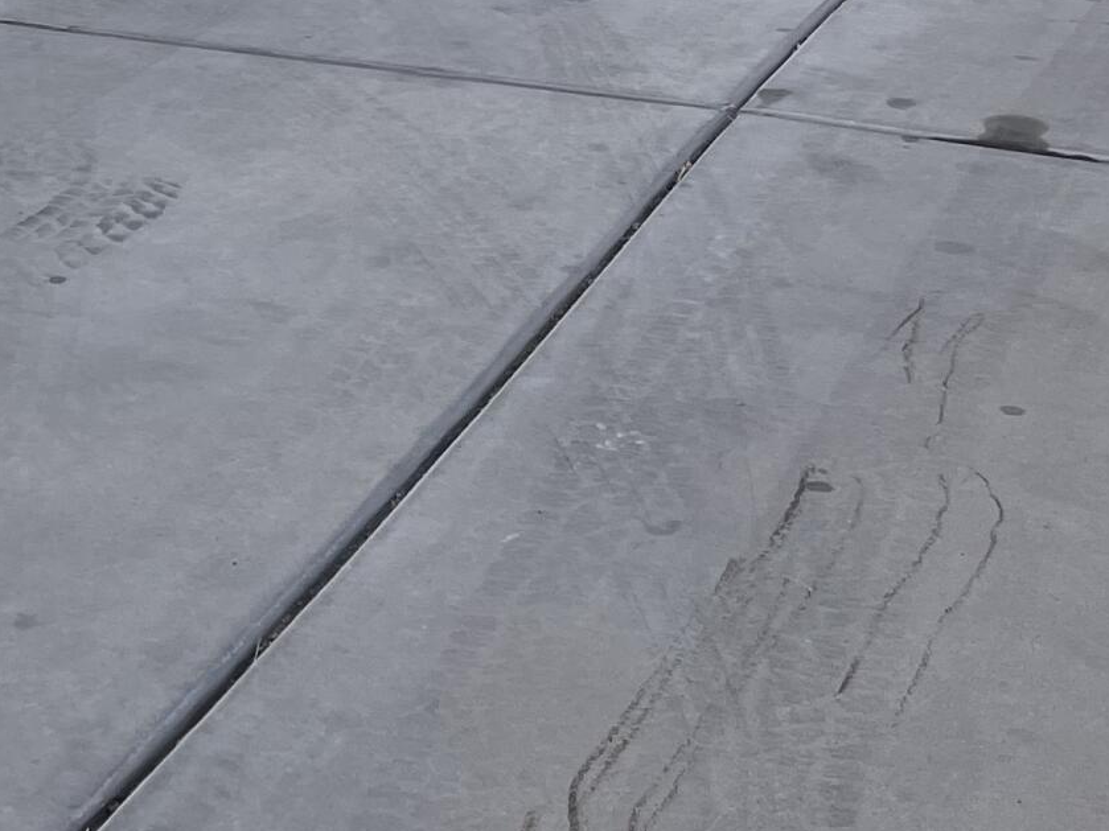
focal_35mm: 93
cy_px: -635
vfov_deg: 14.2
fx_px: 2979
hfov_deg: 20.7
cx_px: 139
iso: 32
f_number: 1.6
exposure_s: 1/342
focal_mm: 5.1
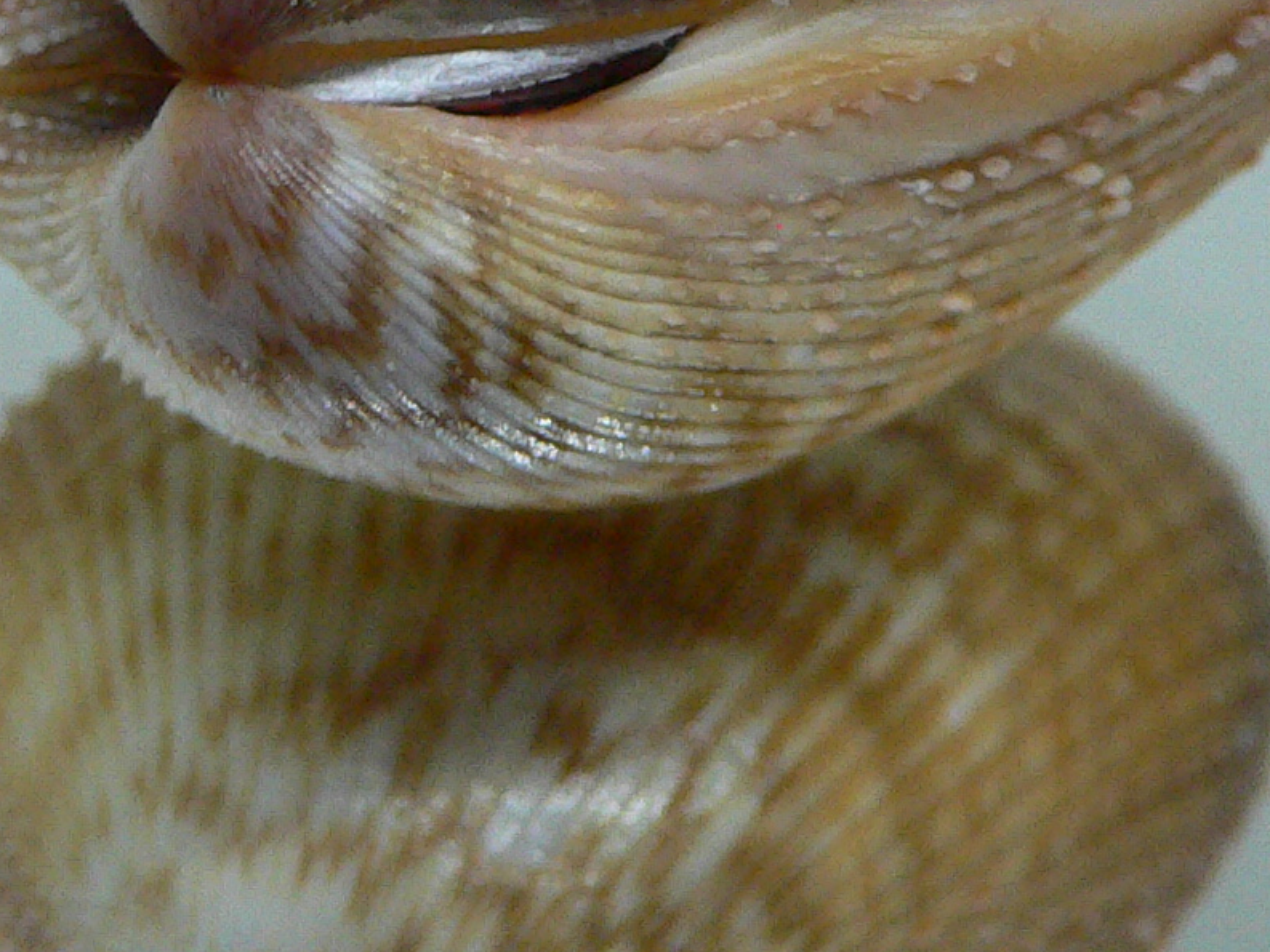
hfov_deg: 22.0
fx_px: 3266
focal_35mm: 89
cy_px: -11
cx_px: 599
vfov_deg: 16.3
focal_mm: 4.6
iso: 200
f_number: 2.8
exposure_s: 1/60
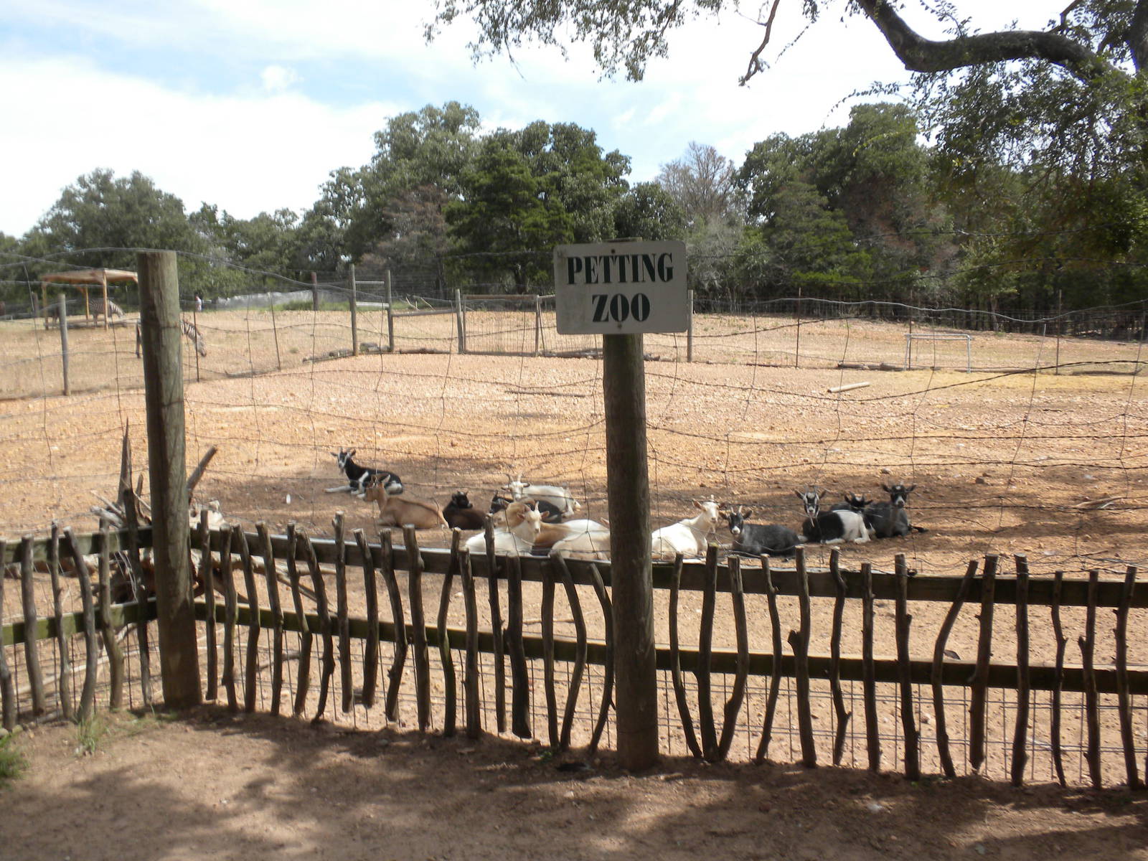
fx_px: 1227
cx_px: 574
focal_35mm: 37
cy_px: 430
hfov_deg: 50.1
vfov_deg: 38.7
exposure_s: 1/71
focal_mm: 6.6
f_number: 10
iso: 64
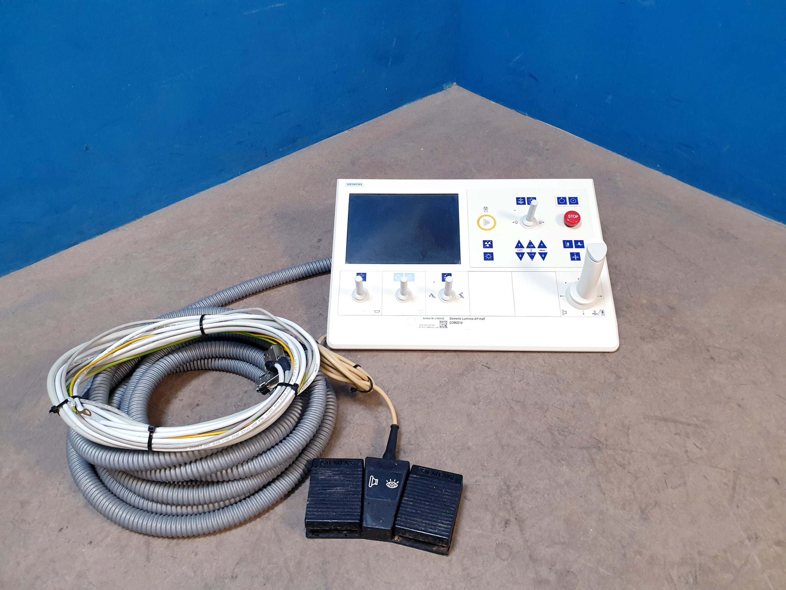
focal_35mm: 26
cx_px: 393
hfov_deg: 67.3
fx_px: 590
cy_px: 295
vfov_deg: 53.1
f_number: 2.4
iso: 250
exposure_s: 1/50
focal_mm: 4.3
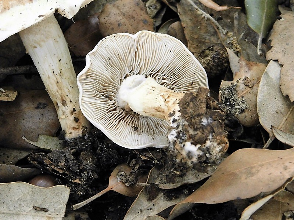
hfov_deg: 17.1
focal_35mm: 115
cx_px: 147
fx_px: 977
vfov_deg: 12.9
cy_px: 110
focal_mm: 20.3
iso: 720
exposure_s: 1/30
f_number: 4.8
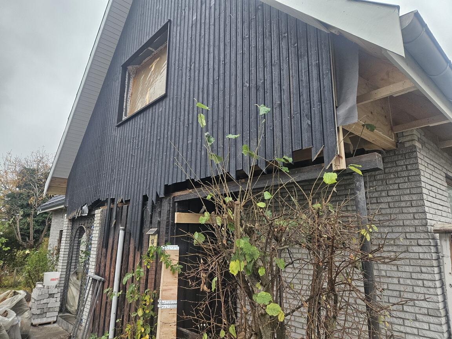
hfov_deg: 73.9
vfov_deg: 58.9
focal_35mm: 23
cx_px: 226
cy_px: 170
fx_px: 300
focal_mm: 5.4
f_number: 1.8
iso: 400
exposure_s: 1/359
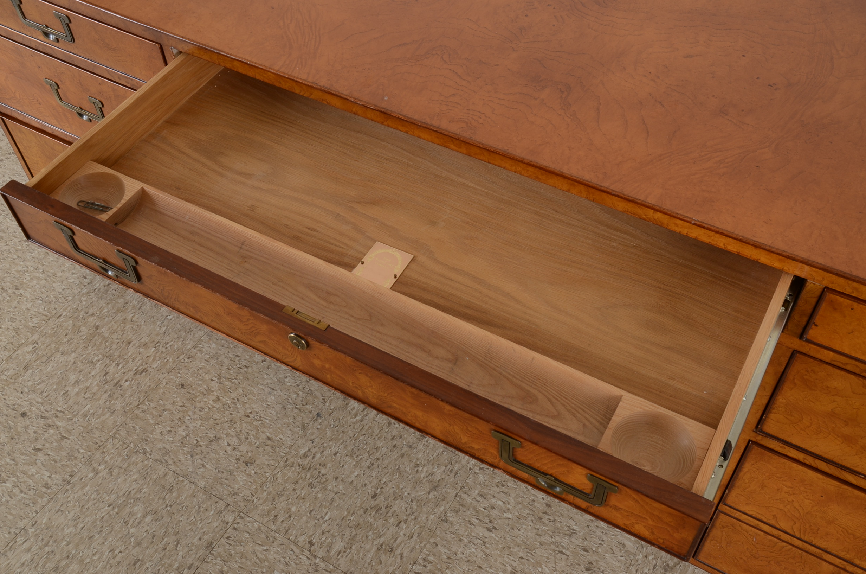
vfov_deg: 35.3
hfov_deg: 51.4
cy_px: 287
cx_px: 433
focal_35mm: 38
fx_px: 900
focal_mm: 25
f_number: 14
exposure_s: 1/100
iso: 125
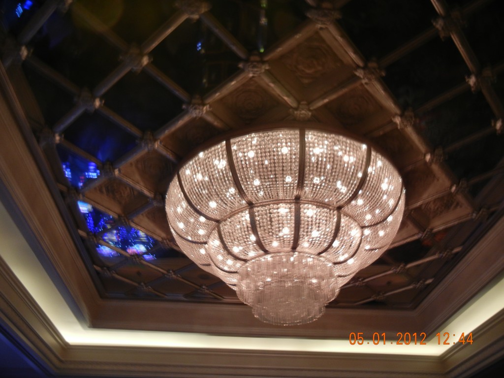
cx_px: 252
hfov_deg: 60.0
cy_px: 189
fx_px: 437
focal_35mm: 30
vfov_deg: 46.8
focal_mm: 5.4
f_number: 3.5
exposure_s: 1/5
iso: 200
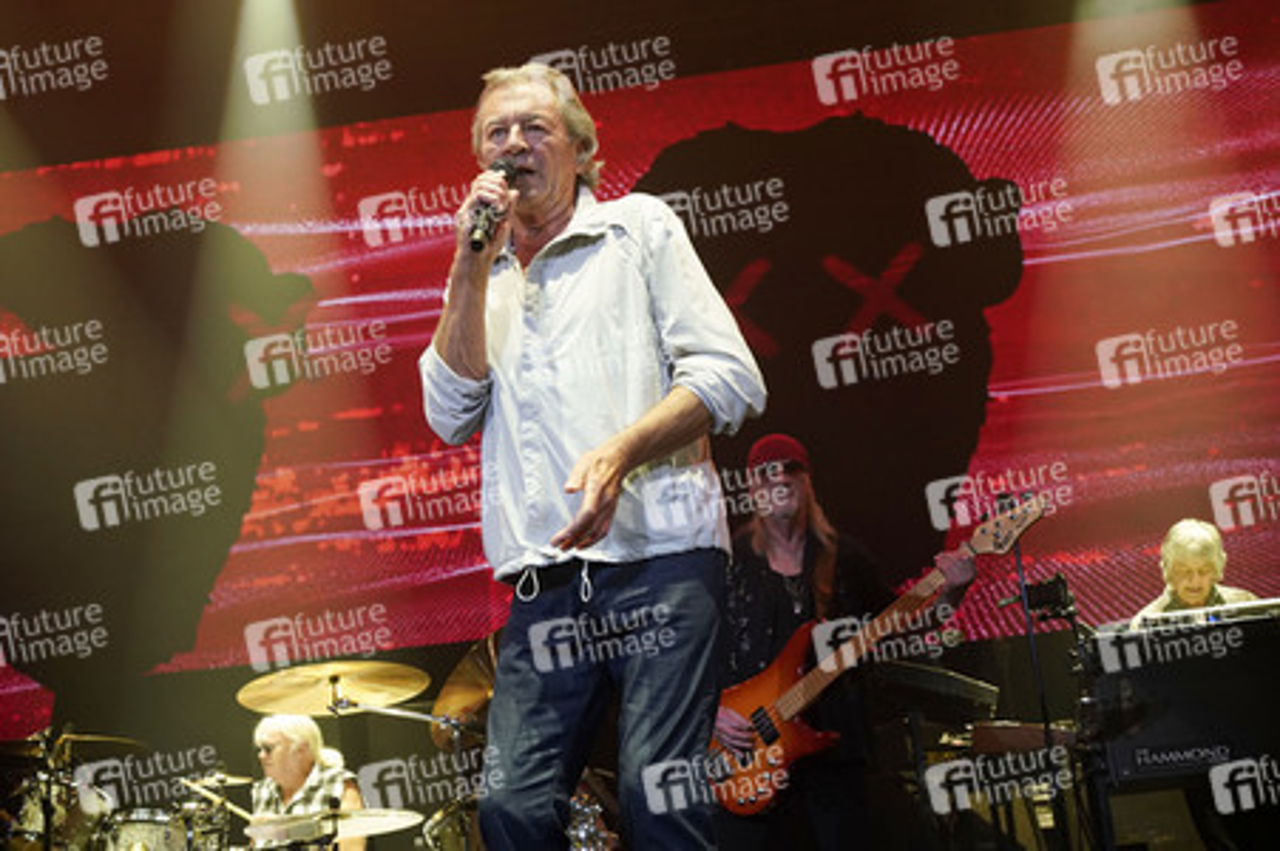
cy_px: 426
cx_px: 640
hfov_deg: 45.5
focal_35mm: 43
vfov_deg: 31.1
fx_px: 1528
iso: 1600
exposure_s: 1/640
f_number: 5.6
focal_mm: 43
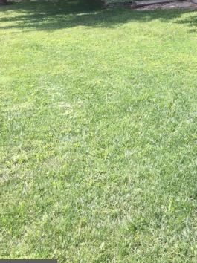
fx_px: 479
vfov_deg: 28.9
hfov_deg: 22.7
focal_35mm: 63
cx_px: 178
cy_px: 4
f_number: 2.2
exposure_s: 1/395
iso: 32
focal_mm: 4.15
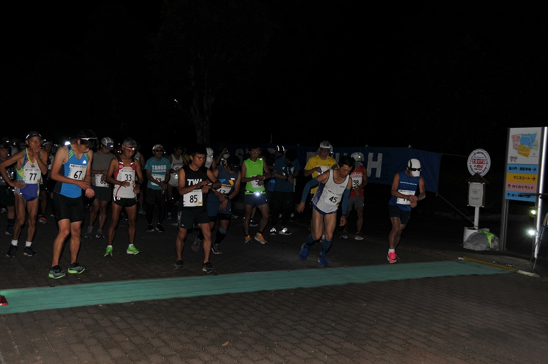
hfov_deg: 48.0
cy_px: 182
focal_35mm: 40
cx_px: 274
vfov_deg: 32.9
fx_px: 616
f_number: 5
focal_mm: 27
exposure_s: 1/60
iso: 200
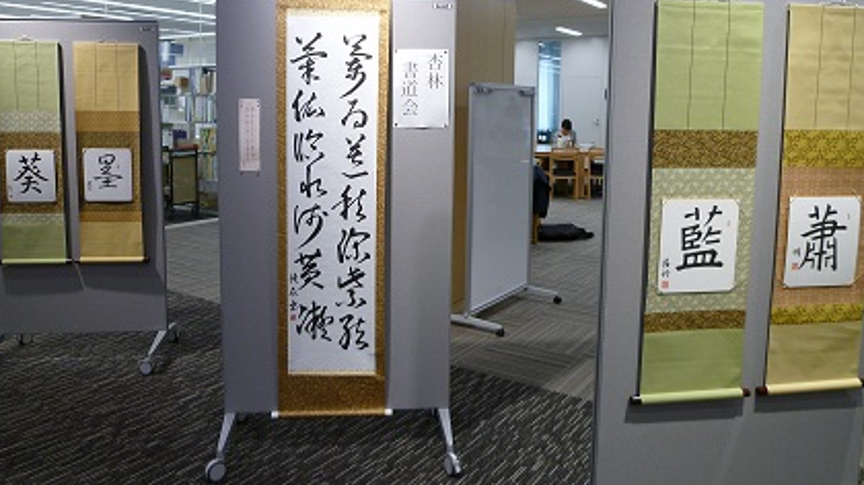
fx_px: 641
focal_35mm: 28
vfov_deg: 41.2
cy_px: 181
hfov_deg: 67.9
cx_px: 430
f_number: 2.8
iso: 160
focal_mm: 4.5
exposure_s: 1/30
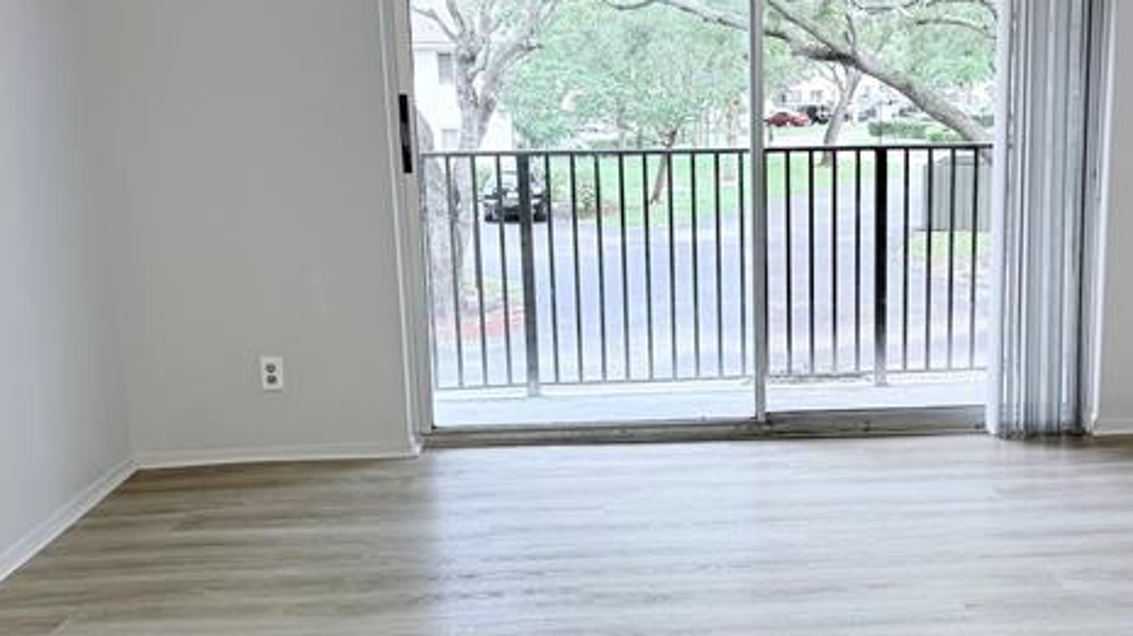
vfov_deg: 26.5
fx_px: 1351
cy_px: 334
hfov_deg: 44.7
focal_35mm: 45
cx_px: 770
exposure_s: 1/120
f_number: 1.78
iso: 100
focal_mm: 6.76
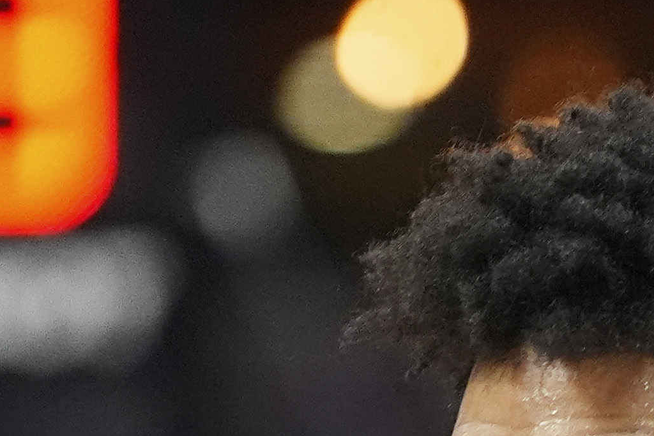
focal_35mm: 1172
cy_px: 984
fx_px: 21293
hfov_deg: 1.8
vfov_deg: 1.2
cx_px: 995
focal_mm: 200
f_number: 3.2
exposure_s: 1/1600
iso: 4000
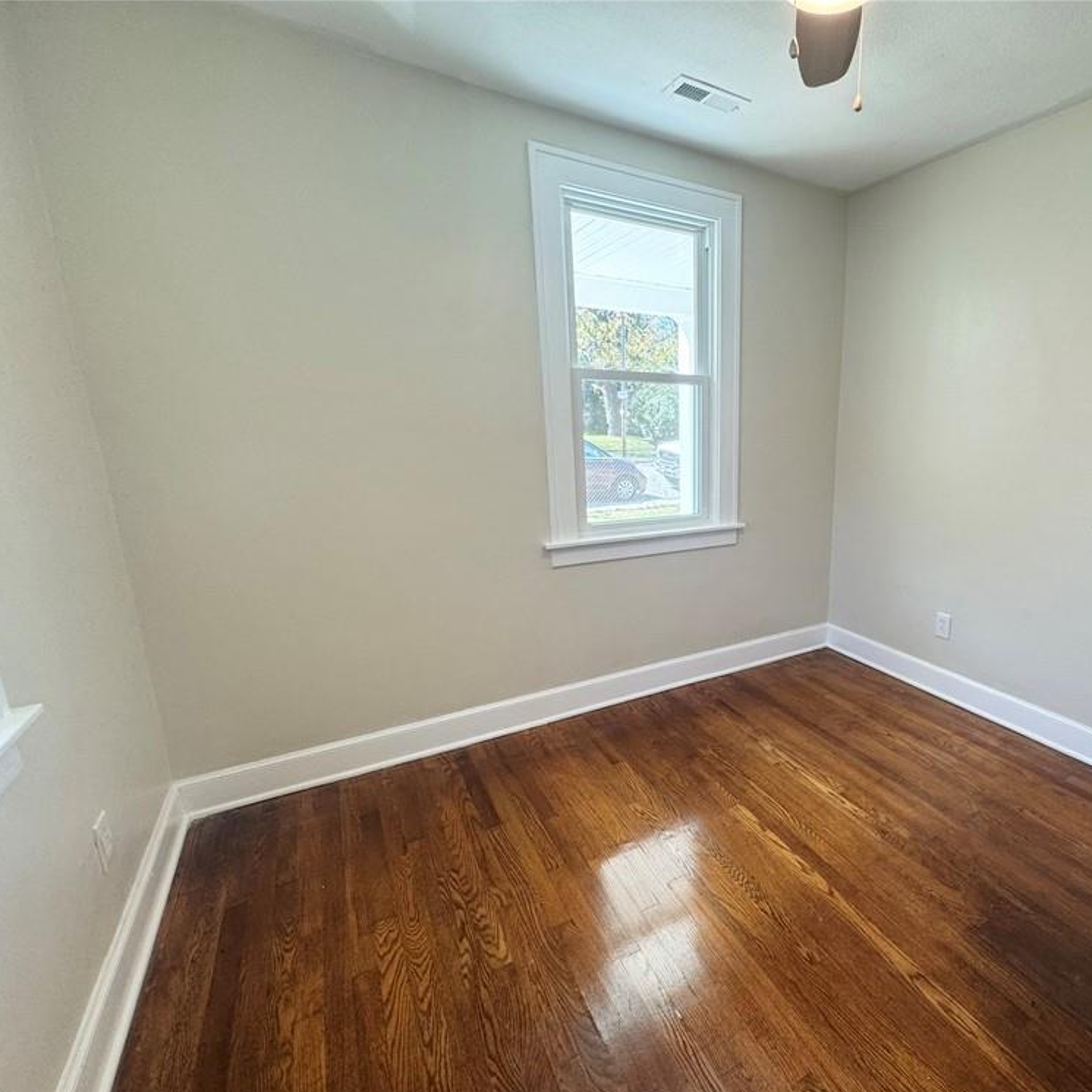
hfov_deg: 81.0
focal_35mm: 17
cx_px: 733
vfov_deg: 83.9
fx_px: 607
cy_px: 561
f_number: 2.2
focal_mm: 2.22
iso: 100
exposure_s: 1/120
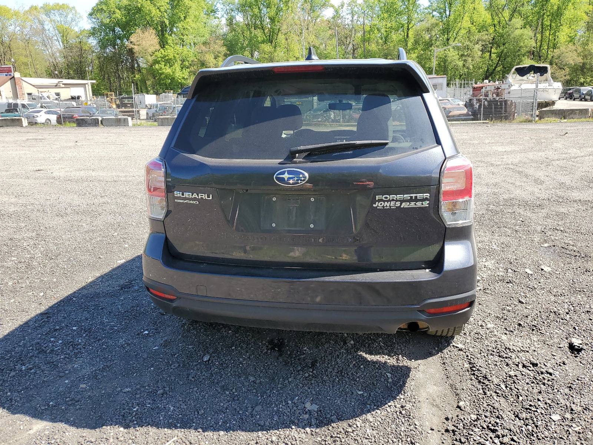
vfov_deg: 53.1
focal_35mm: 26
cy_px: 222
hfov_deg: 67.3
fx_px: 445
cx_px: 296
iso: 50
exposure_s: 1/909
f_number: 1.5
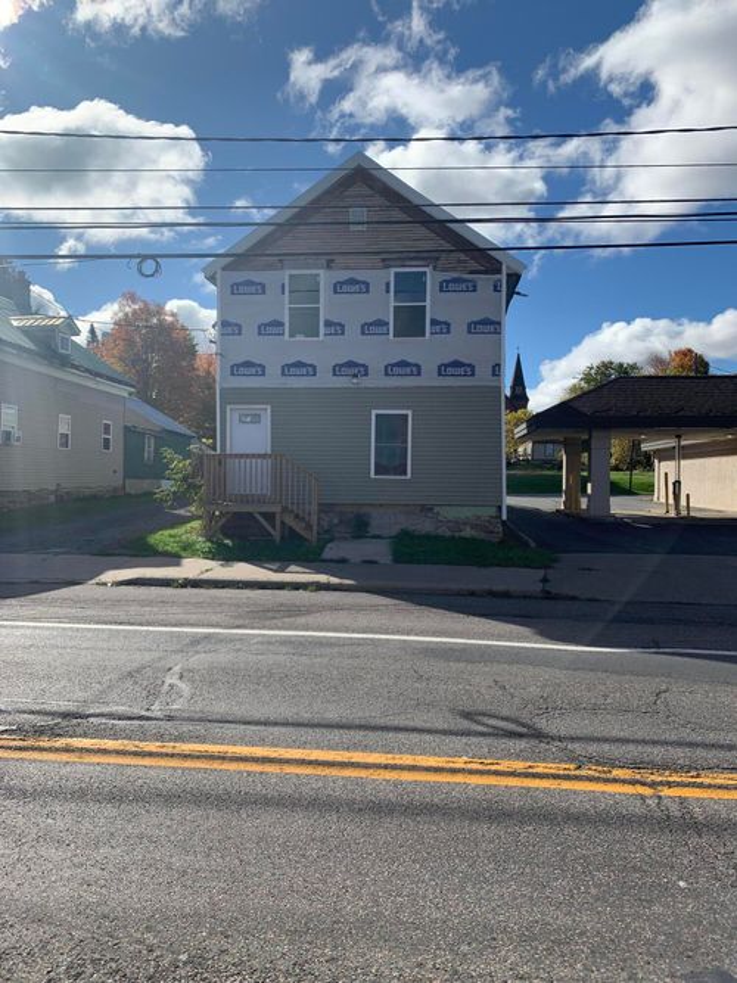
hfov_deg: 53.0
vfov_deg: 67.3
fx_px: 738
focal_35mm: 26
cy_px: 492
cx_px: 368
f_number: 1.8
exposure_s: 1/3401
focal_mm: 4.25
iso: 25
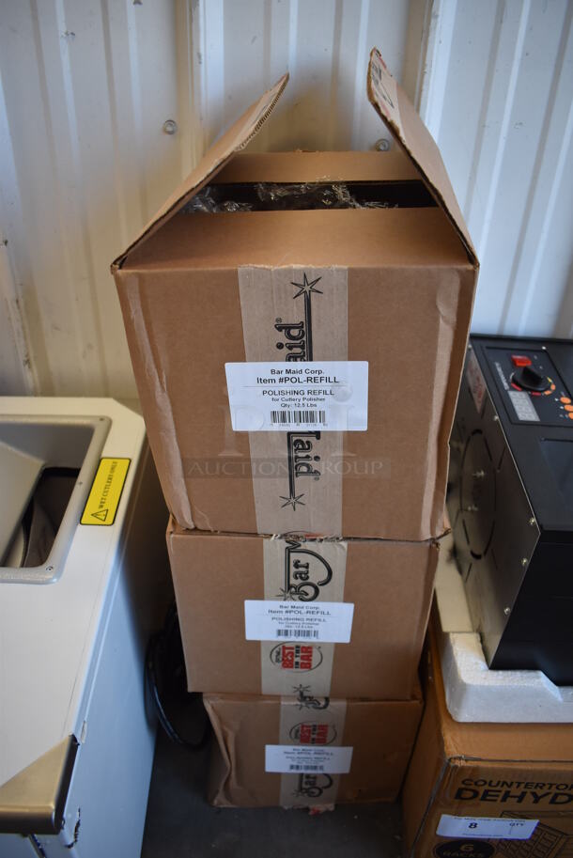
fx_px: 644
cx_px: 286
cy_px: 429
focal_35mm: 27
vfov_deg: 67.3
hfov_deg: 48.0
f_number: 3.5
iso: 800
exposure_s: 1/250
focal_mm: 18
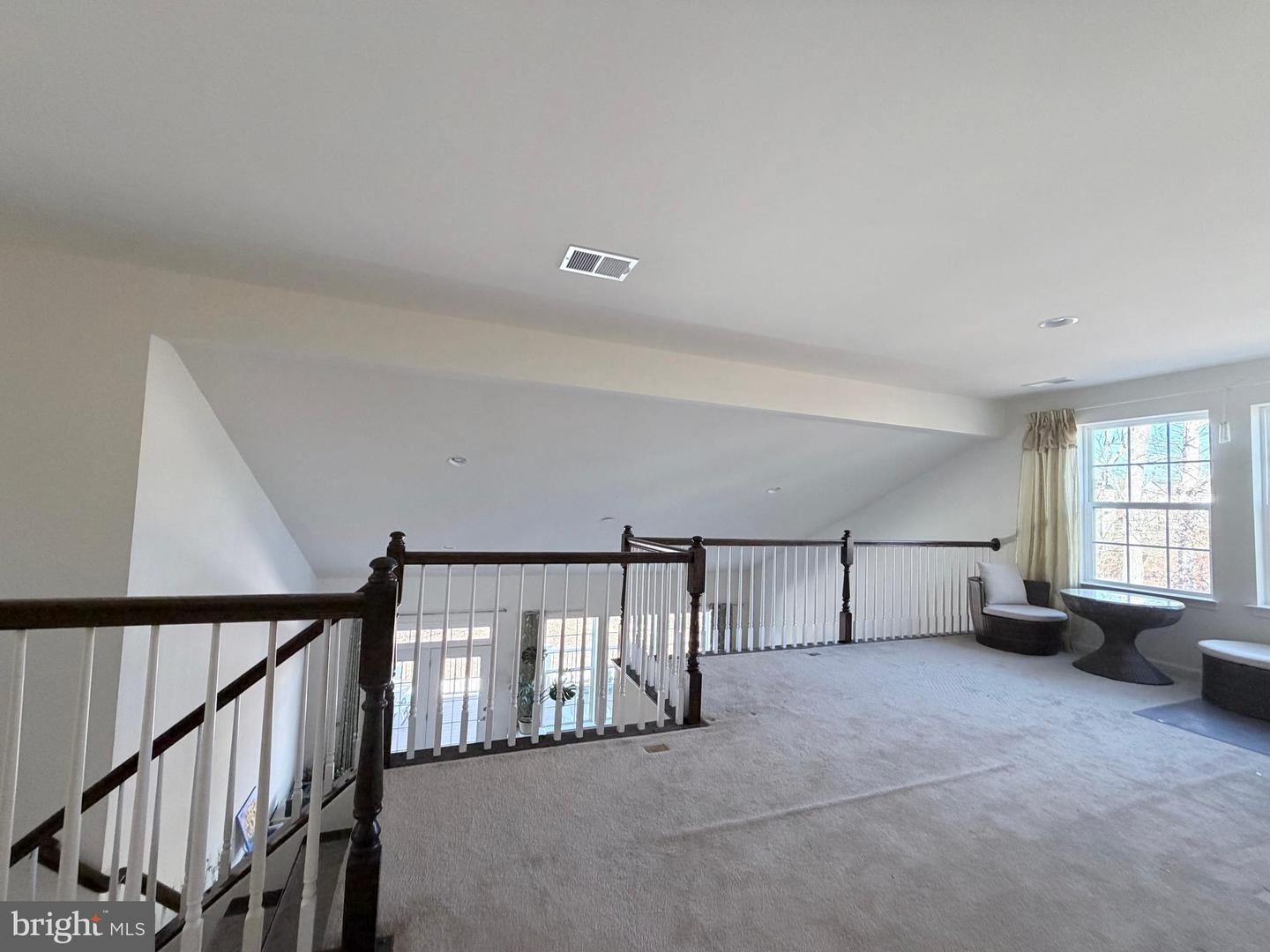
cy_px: 476
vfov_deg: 85.7
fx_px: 514
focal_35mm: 14
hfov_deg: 102.1
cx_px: 635
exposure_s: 1/102
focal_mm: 2.22
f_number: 2.2
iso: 320
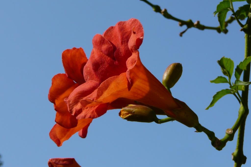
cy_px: 81
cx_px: 126
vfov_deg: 13.8
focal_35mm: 99
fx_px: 690
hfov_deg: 20.6
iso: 80
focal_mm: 14.1
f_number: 6.3
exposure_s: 1/400
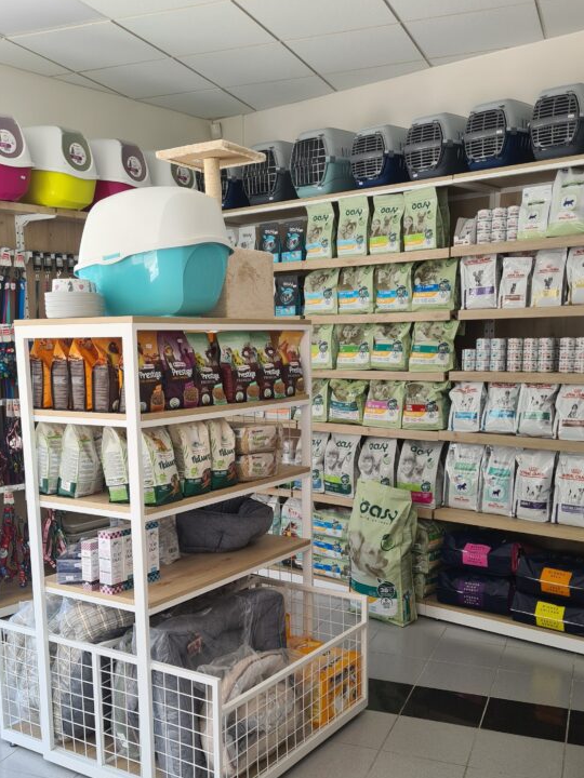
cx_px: 256
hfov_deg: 38.6
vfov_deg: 49.6
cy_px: 492
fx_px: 832
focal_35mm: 37
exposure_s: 1/199
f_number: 1.8
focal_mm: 5.4
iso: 50
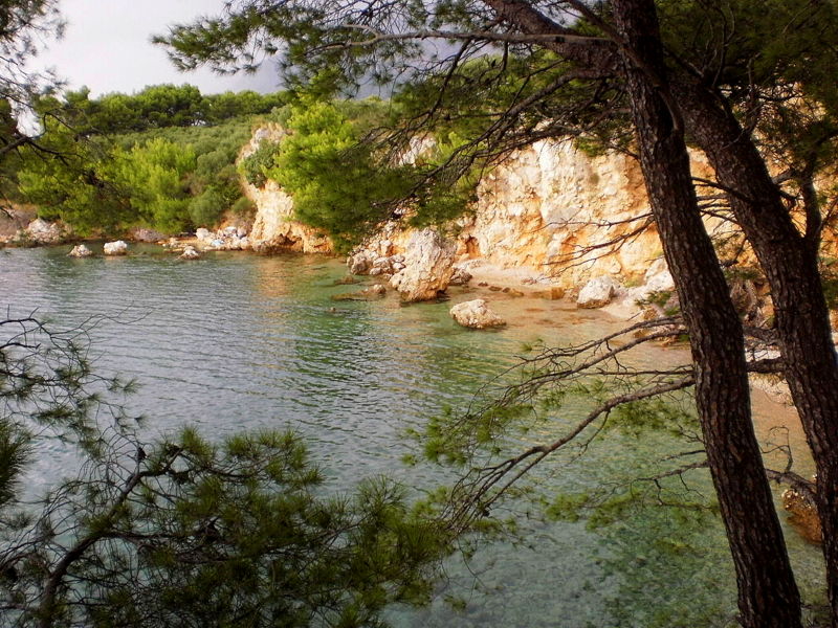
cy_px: 314
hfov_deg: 49.0
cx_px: 419
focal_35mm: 38
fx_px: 920
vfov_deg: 37.7
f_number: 3.1
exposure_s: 1/250
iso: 125
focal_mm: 6.3
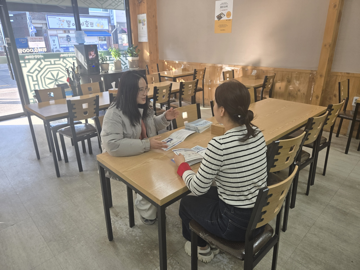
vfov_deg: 58.9
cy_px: 135
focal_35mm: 23
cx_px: 180
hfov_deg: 73.9
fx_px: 239
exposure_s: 1/120
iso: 50
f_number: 1.8
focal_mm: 5.4
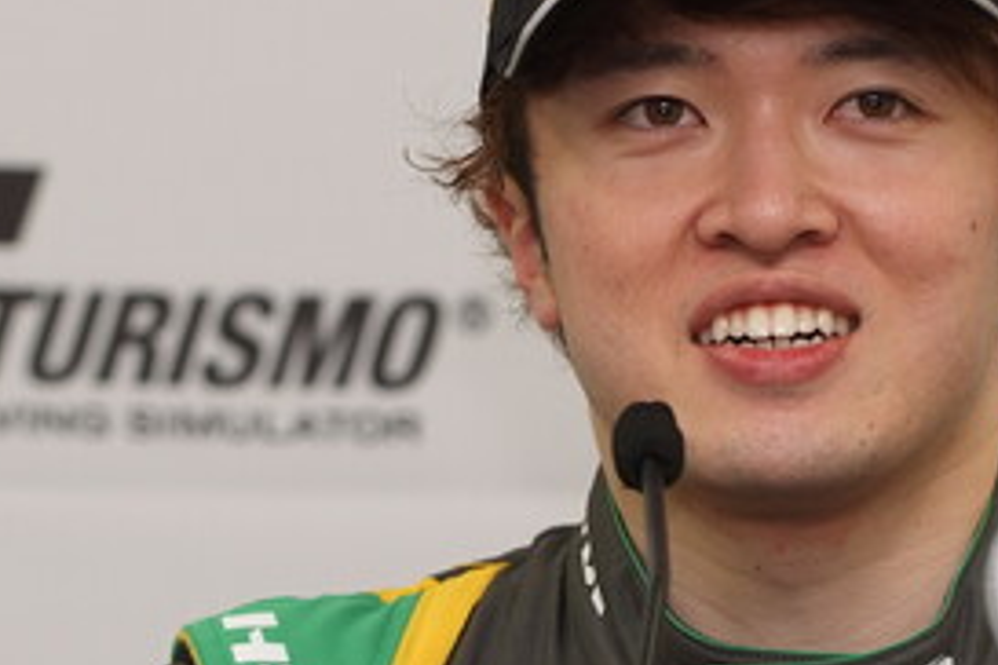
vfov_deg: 3.0
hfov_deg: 4.5
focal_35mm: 459
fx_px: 12724
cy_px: 566
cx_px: 702
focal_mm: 116
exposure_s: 1/60
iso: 200
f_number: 5
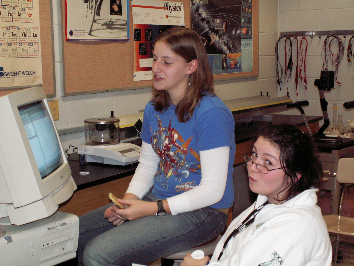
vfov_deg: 26.1
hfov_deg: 34.3
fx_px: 573
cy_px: 133
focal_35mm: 56
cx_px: 177
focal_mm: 9.33
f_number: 3.2
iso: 160
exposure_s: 1/40
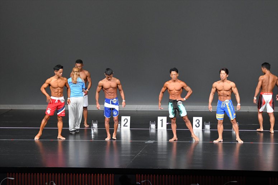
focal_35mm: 168
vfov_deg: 8.2
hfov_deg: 12.2
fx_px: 1297
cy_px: 92
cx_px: 139
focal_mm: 112
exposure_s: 1/400
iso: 5000
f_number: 5.6
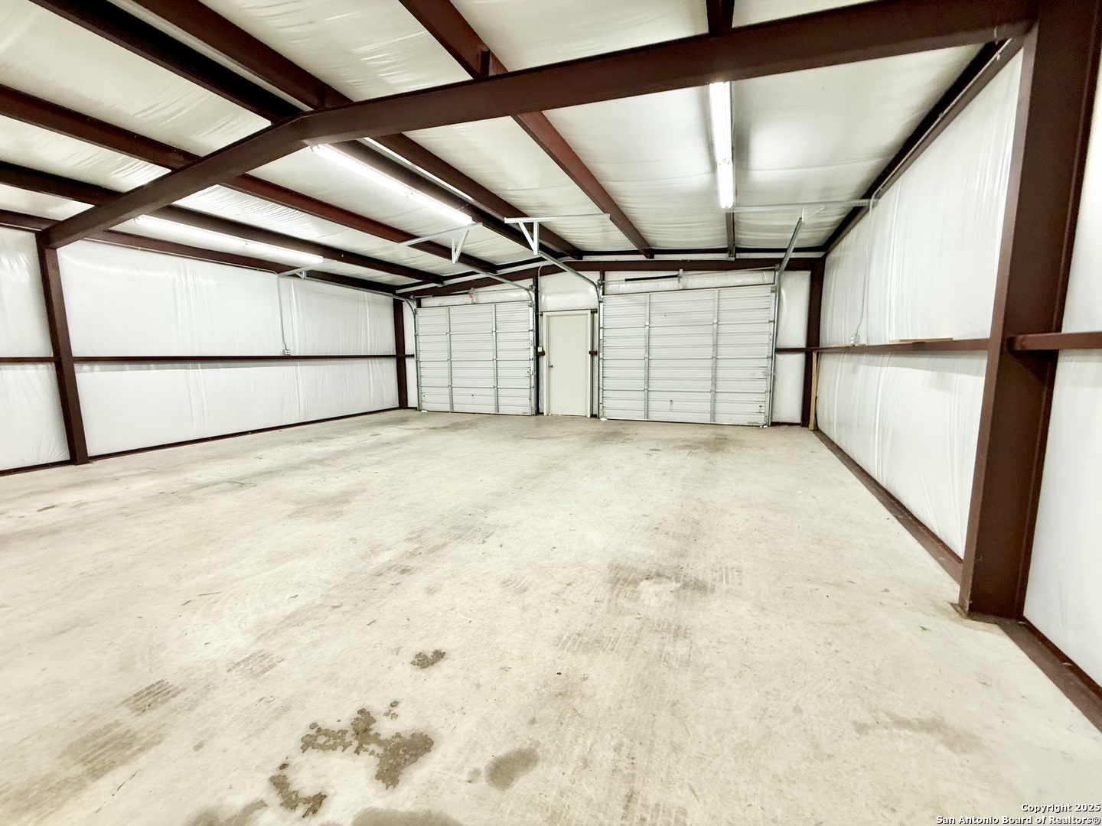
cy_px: 413
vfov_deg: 85.7
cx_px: 551
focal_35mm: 14
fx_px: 446
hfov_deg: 102.1
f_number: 2.2
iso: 160
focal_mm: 2.22
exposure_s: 1/63
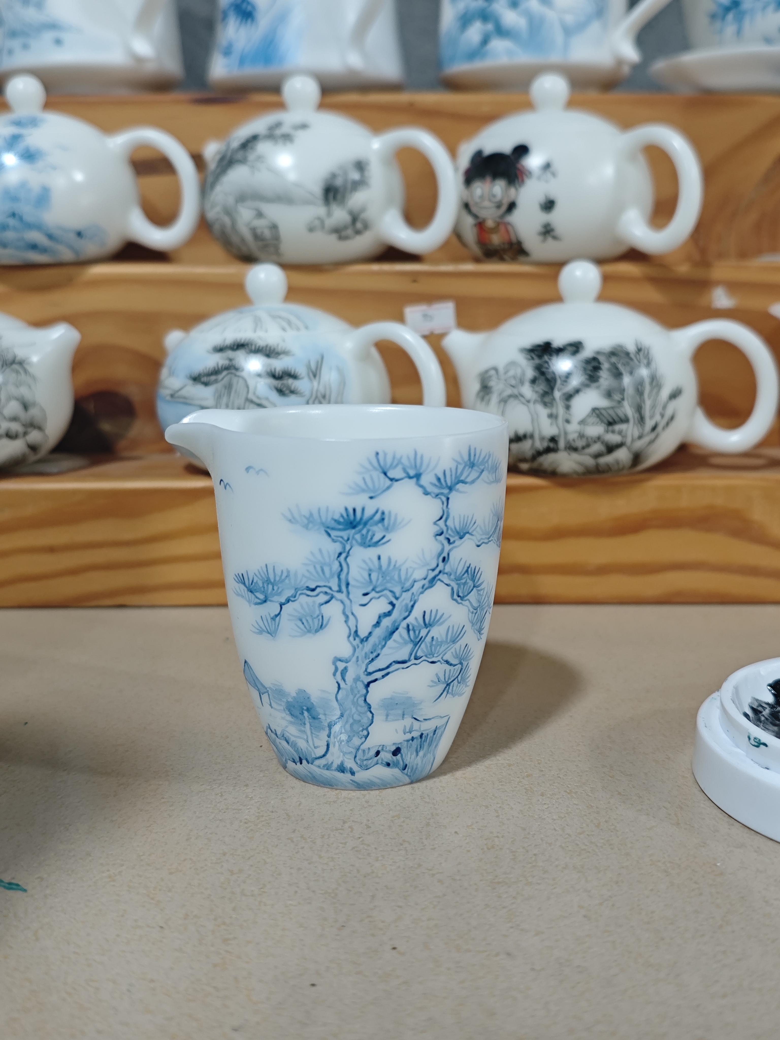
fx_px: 1052
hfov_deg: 40.7
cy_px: 520
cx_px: 390
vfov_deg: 52.6
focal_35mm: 35
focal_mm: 6.68
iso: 320
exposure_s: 1/100
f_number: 1.42
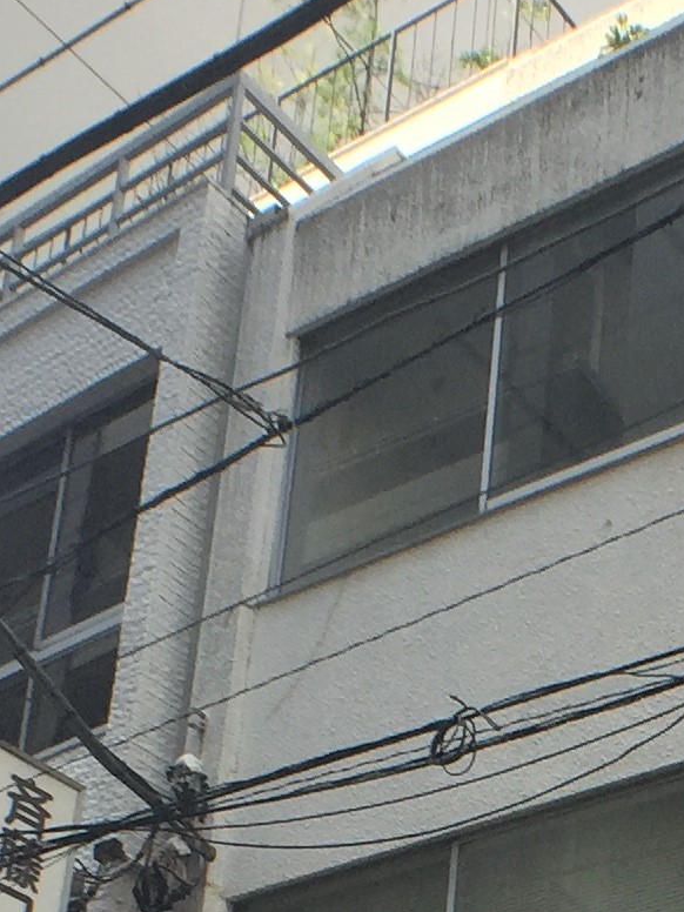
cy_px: 1225
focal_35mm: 122
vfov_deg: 15.3
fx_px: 3214
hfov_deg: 12.0
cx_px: 723
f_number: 2.2
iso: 32
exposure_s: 1/942
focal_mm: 4.15
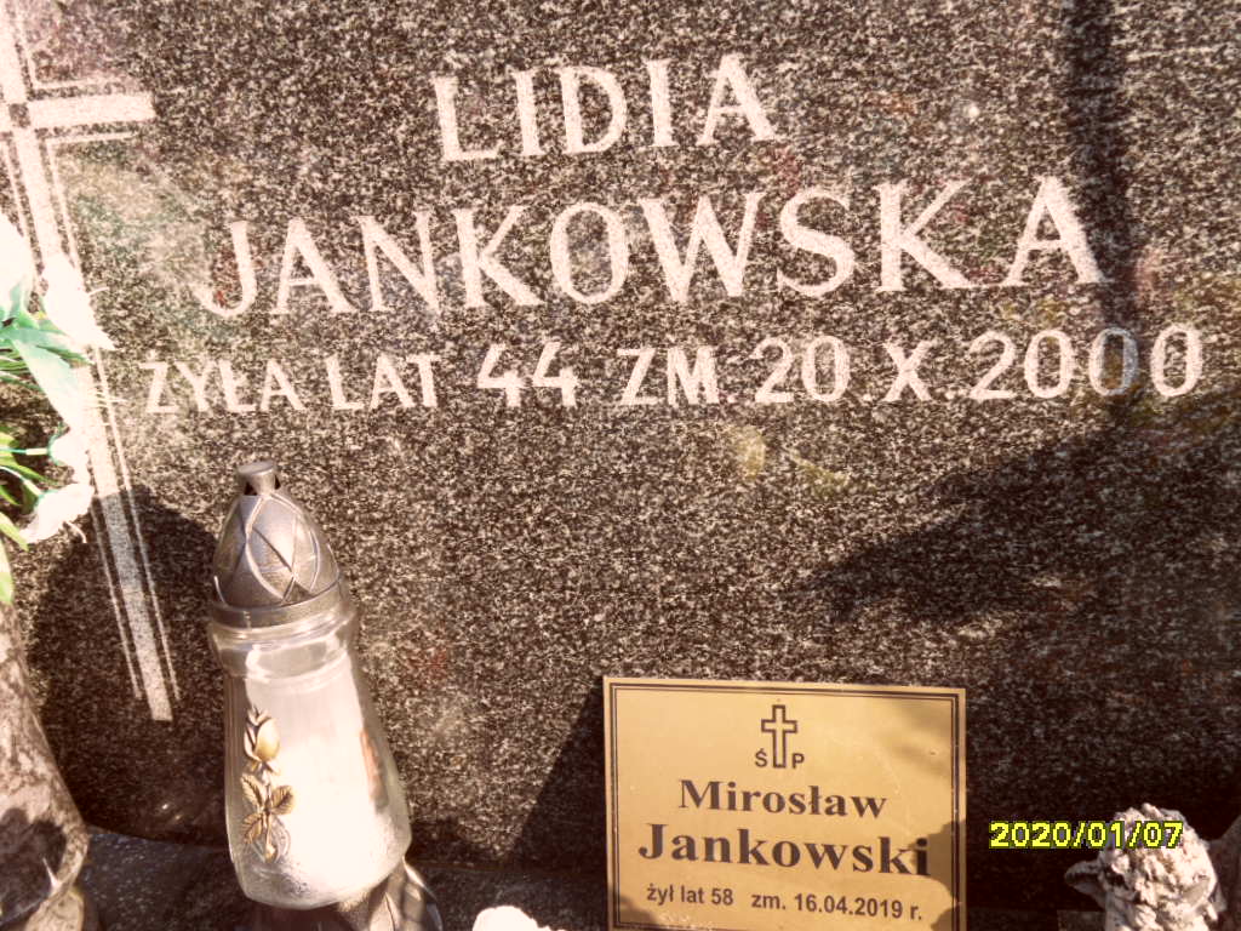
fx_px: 1147
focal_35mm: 32
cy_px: 466
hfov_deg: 56.8
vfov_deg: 44.2
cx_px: 620
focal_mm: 5.3
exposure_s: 1/125
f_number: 3.4
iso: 80
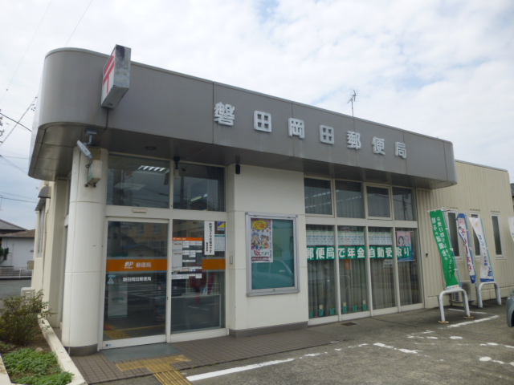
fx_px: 371
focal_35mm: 25
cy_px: 192
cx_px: 257
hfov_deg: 69.4
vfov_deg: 54.9
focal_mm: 4.5
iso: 100
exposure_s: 1/160
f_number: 9
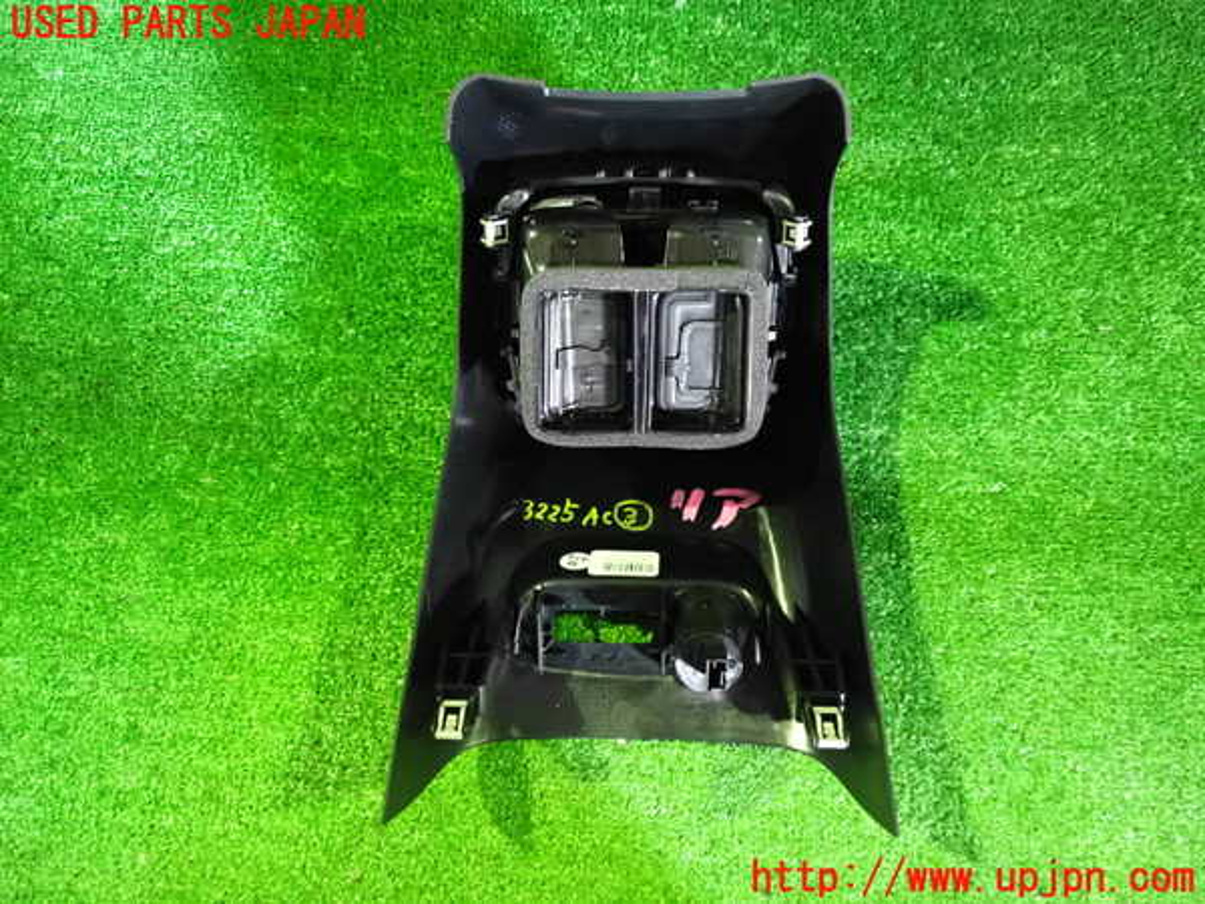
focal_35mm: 30
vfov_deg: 46.8
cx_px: 602
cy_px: 452
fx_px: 1044
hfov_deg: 60.0
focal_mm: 5.4
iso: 2000
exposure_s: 1/40
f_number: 2.3
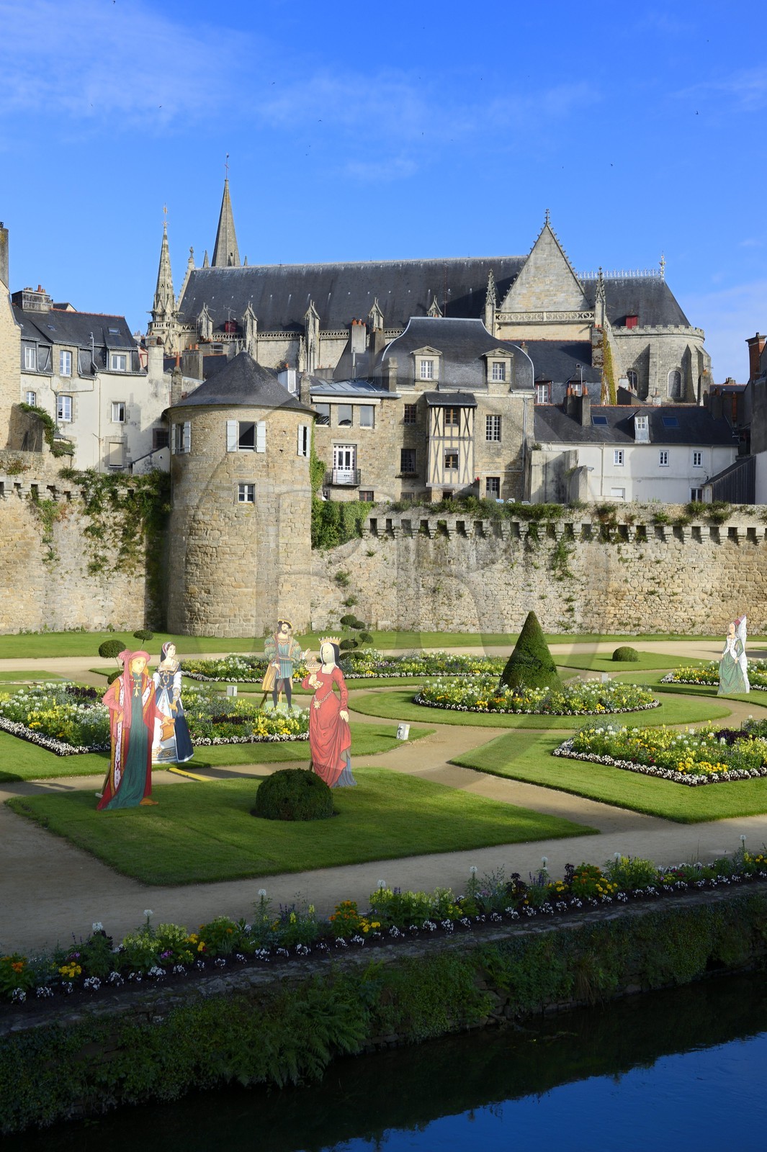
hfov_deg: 31.9
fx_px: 1344
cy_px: 576
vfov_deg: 46.4
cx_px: 384
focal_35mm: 42
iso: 200
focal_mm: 42
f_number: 11
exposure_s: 1/200
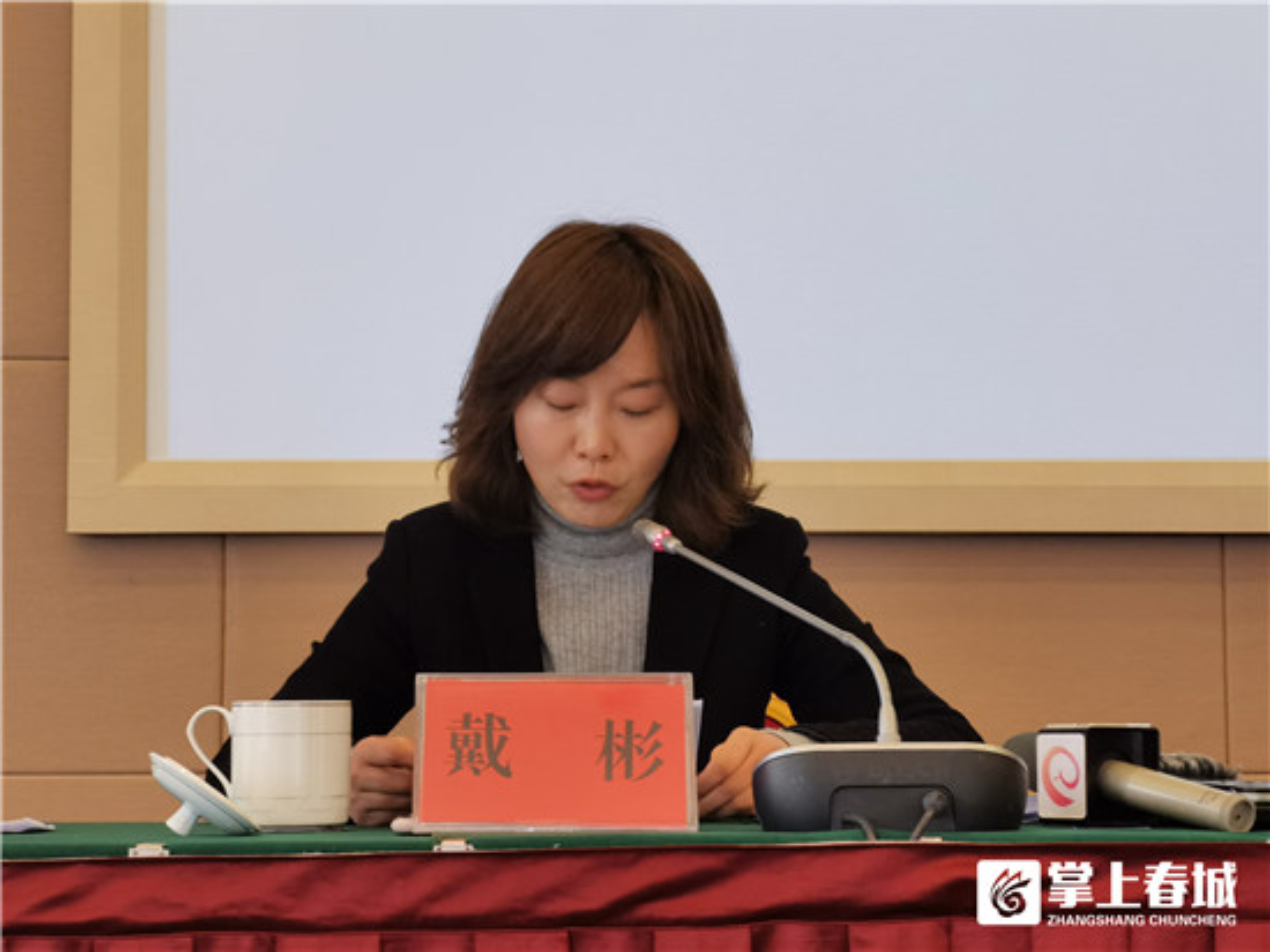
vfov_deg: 17.6
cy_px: 476
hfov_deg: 23.3
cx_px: 635
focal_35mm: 84
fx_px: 3080
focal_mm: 7.48
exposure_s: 1/33.3
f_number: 2.4
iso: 250
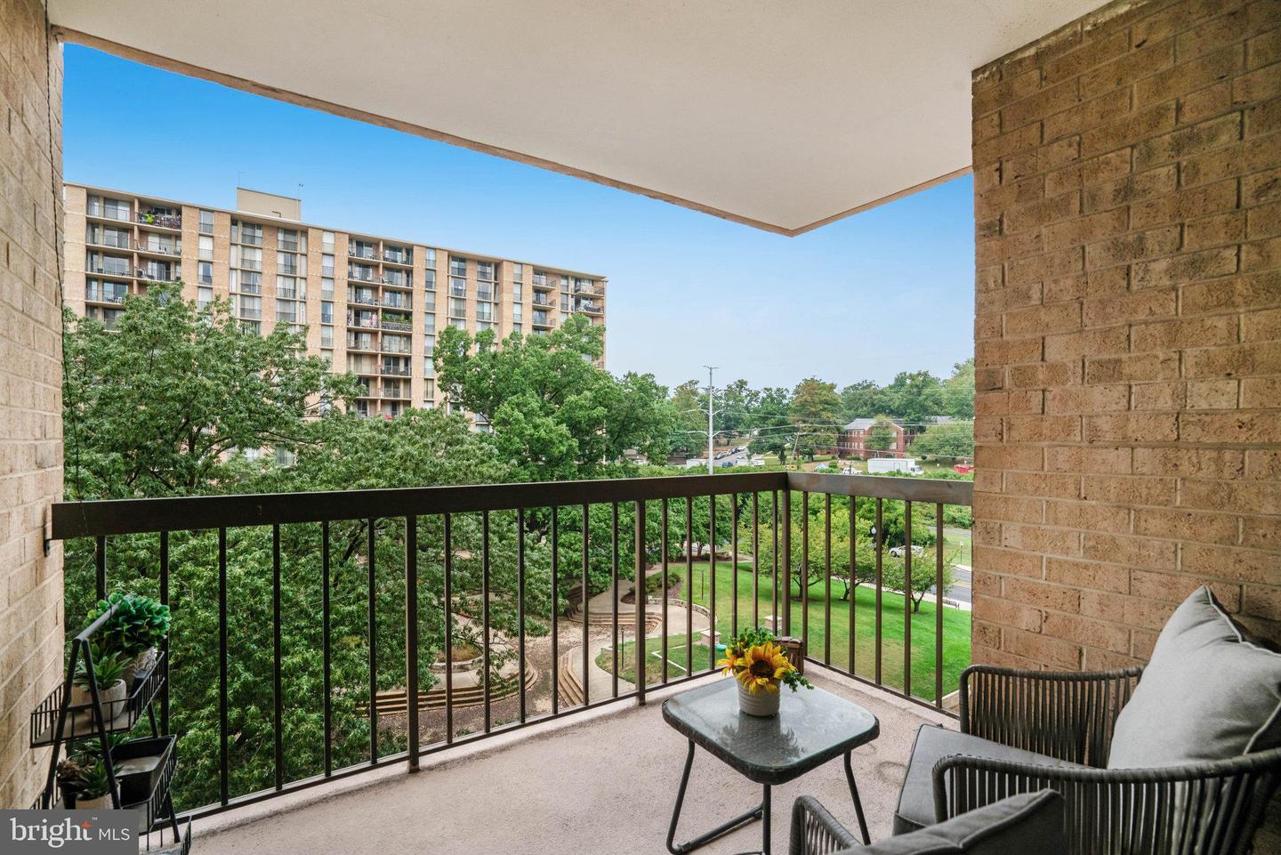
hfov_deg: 96.7
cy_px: 428
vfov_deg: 73.8
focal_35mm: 16
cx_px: 640
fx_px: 569
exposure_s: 1/640
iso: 1250
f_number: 8
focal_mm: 16
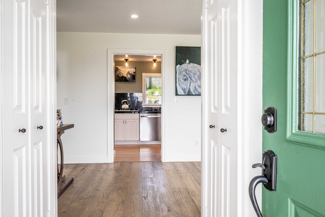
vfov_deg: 43.6
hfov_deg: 61.9
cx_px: 162
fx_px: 271
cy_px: 108
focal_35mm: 30
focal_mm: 30
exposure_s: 1/5
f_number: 22
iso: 250
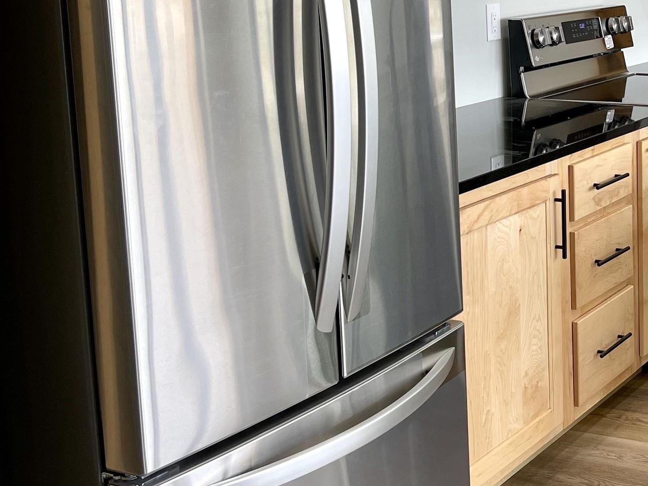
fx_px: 1142
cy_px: 105
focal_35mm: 61
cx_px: 738
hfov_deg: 28.4
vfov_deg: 23.7
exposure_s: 1/121
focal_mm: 5.1
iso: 64
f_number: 1.6
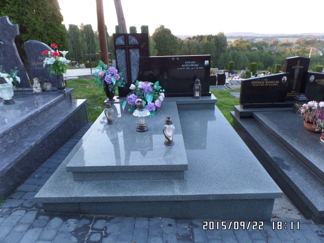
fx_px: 215
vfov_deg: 58.9
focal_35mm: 23
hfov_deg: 73.9
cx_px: 162
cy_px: 122
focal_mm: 4.1
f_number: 3.2
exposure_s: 1/30
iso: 100
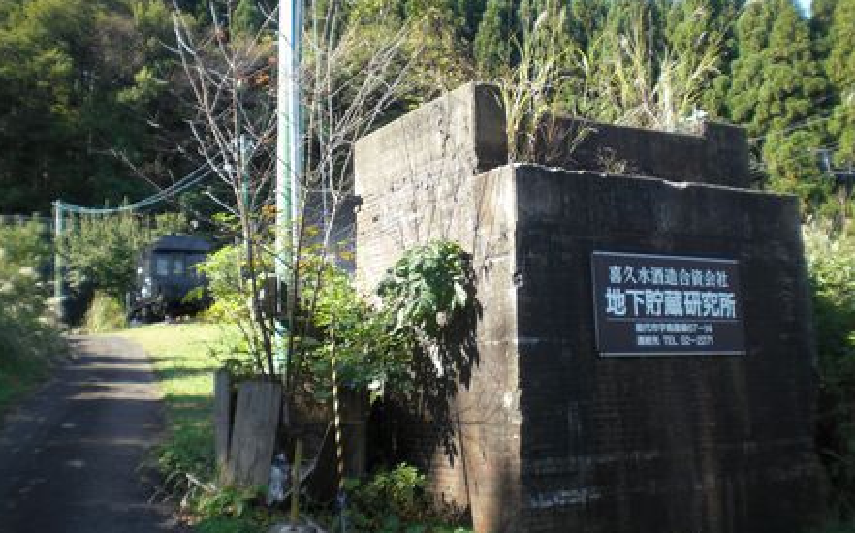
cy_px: 283
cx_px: 424
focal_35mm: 41
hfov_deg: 48.2
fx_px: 955
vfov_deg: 31.2
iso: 64
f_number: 3.1
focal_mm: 6.3
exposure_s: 1/160
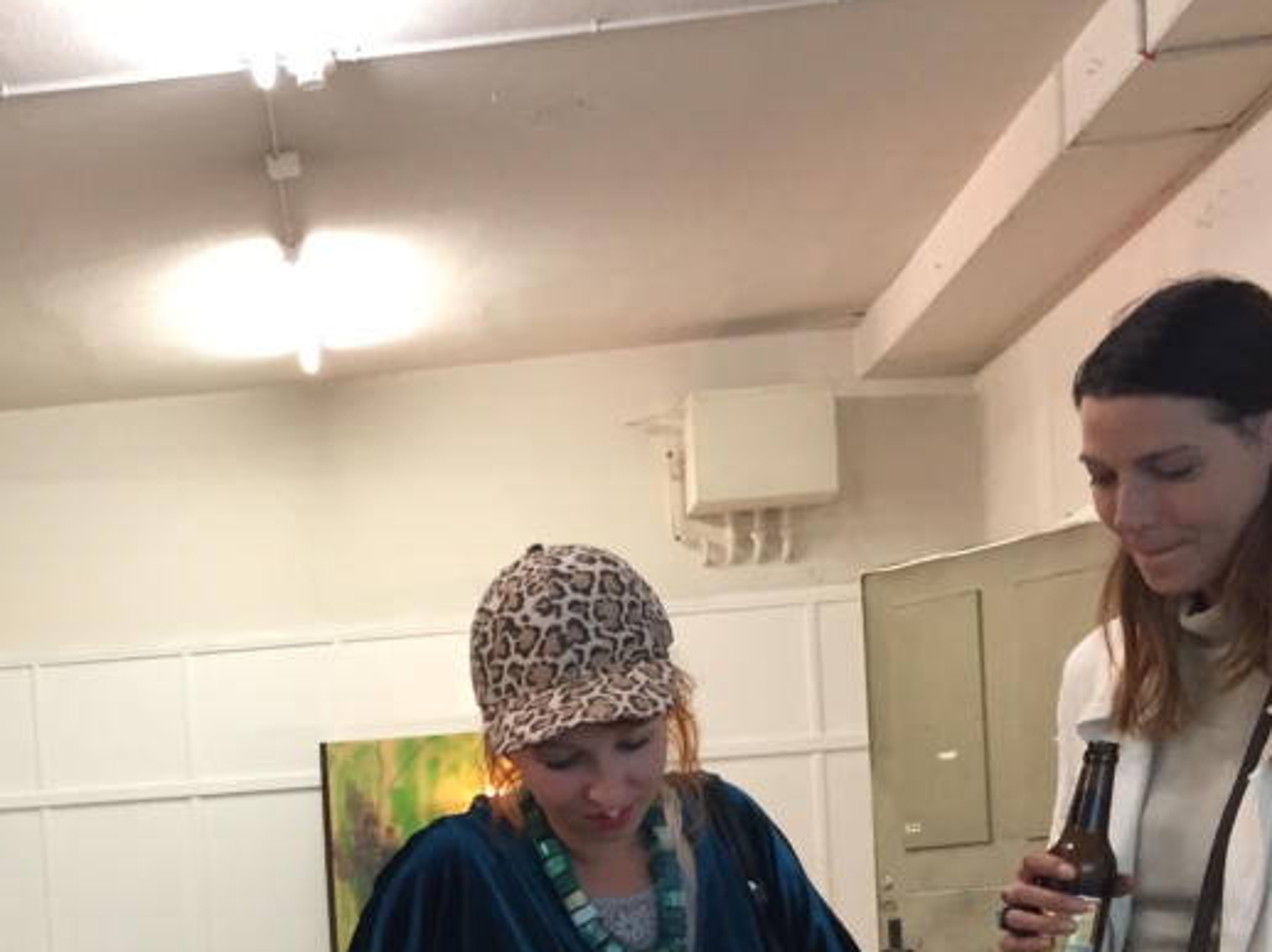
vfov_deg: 21.7
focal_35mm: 64
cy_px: 1044
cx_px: 123
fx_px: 2350
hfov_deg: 29.1
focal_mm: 4.15
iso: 160
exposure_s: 1/33
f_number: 2.2
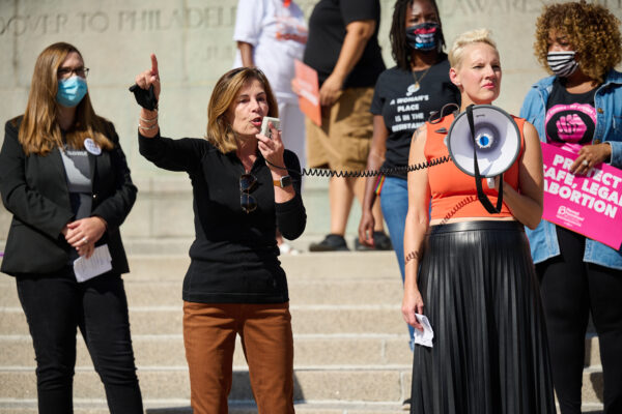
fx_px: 1900
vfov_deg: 12.5
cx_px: 311
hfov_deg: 18.6
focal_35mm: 110
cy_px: 207
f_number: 2.8
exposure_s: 1/2500
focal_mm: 110
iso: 100
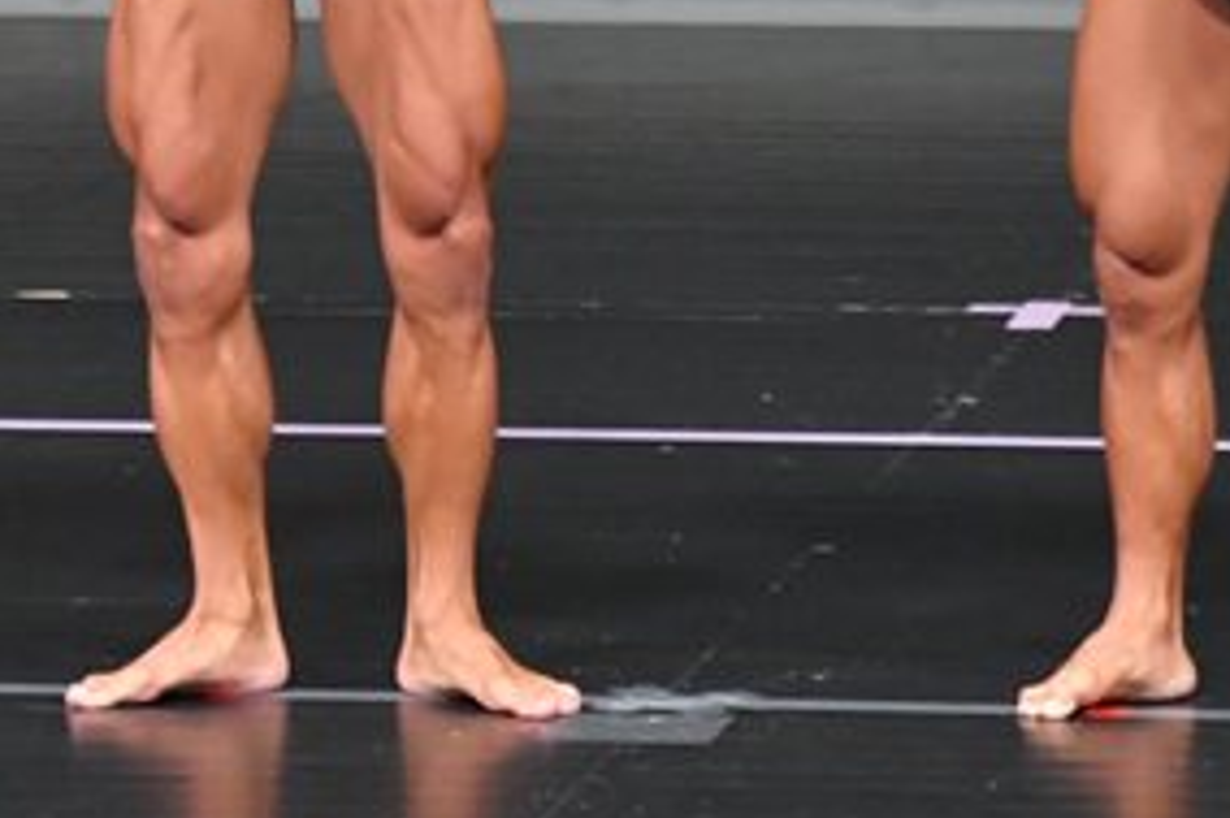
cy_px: -190
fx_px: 29331
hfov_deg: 2.4
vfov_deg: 1.6
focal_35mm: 859
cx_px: 76
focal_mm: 210
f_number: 5.6
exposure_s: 1/400
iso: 5000
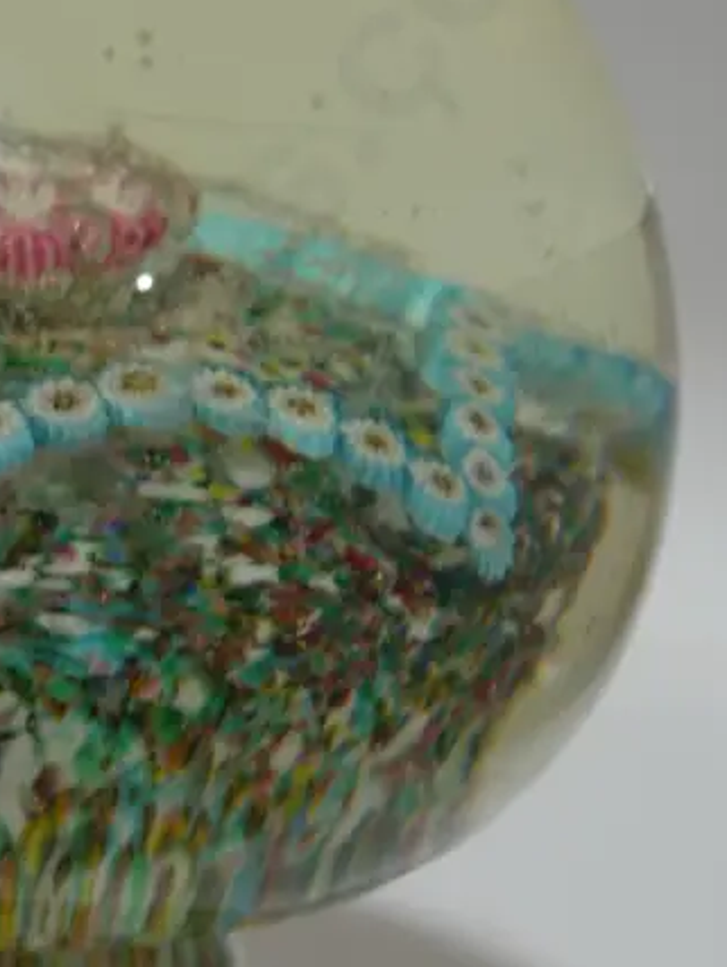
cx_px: -46
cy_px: 643
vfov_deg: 14.2
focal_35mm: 139
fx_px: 3887
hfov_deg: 10.6
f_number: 5.4
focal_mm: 29
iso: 320
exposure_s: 1/60
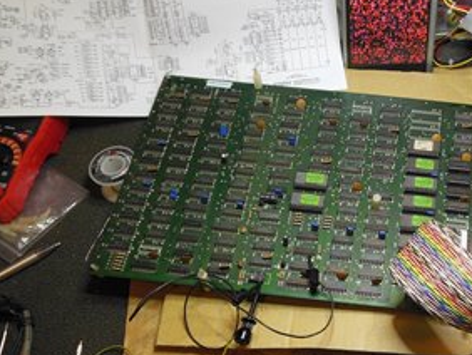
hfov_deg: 39.7
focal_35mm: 46
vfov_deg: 31.4
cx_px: 372
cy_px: 218
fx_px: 628
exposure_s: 1/30
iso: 250
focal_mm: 5.2
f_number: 3.3
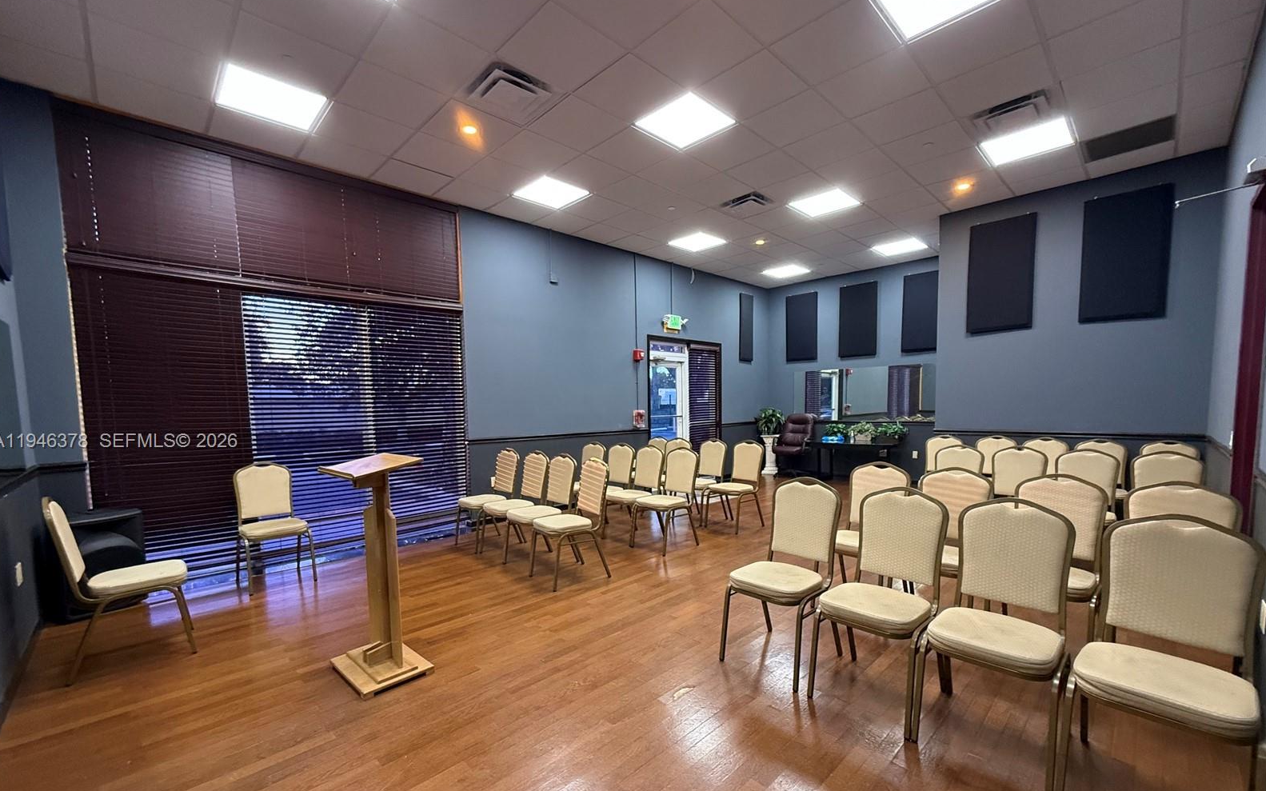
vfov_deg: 74.5
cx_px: 629
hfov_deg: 101.5
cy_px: 442
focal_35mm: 15
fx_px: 517
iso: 640
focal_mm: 2.22
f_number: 2.2
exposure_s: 1/120
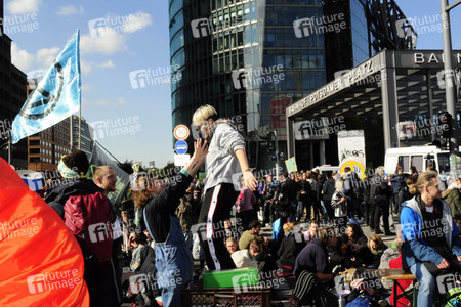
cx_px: 230
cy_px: 154
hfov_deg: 47.9
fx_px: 519
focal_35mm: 40
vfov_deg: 33.0
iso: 900
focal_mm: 27
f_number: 25
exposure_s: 1/200
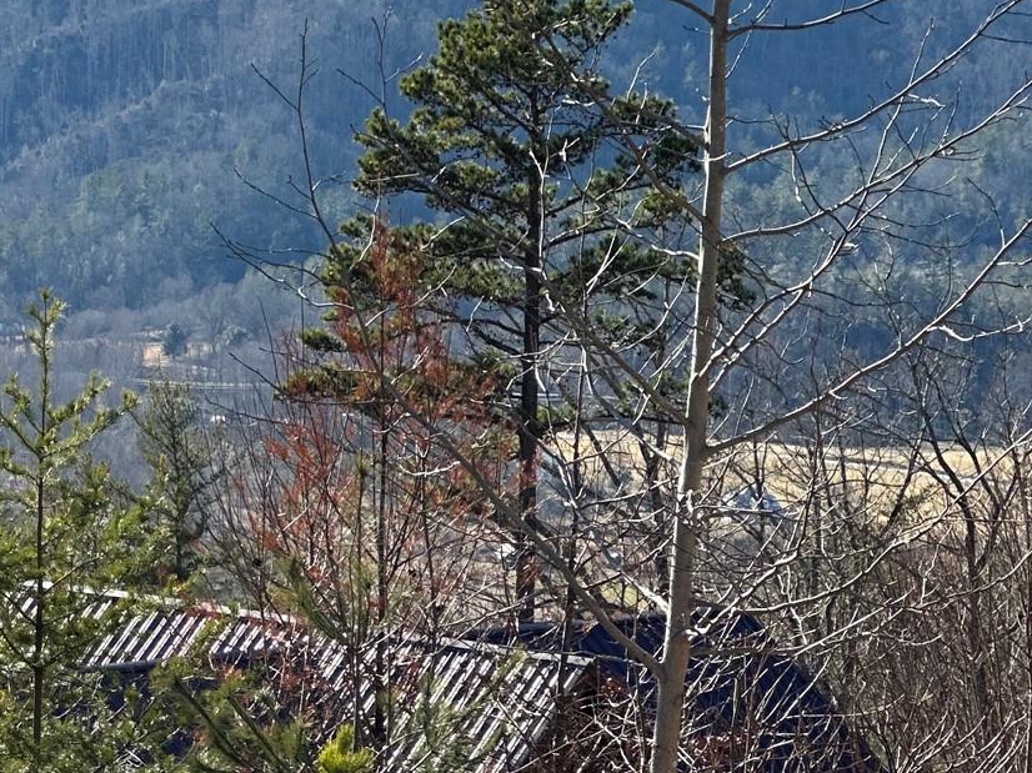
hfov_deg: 10.2
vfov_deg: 7.8
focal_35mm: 191
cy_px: 455
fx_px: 5693
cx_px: -130
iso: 32
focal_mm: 9
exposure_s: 1/325
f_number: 2.8
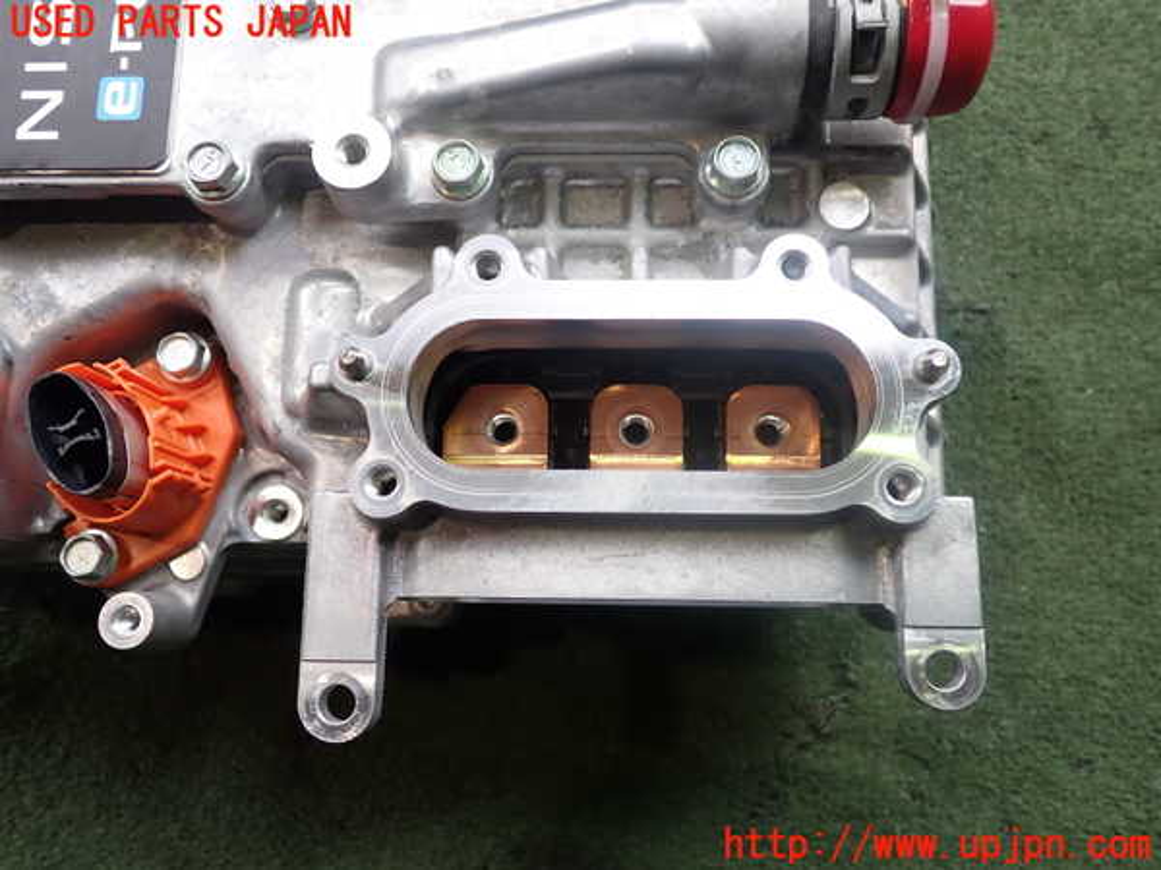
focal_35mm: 30
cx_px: 580
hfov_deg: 60.0
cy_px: 435
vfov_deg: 46.8
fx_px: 1006
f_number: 2.3
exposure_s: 1/125
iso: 160
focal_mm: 5.4
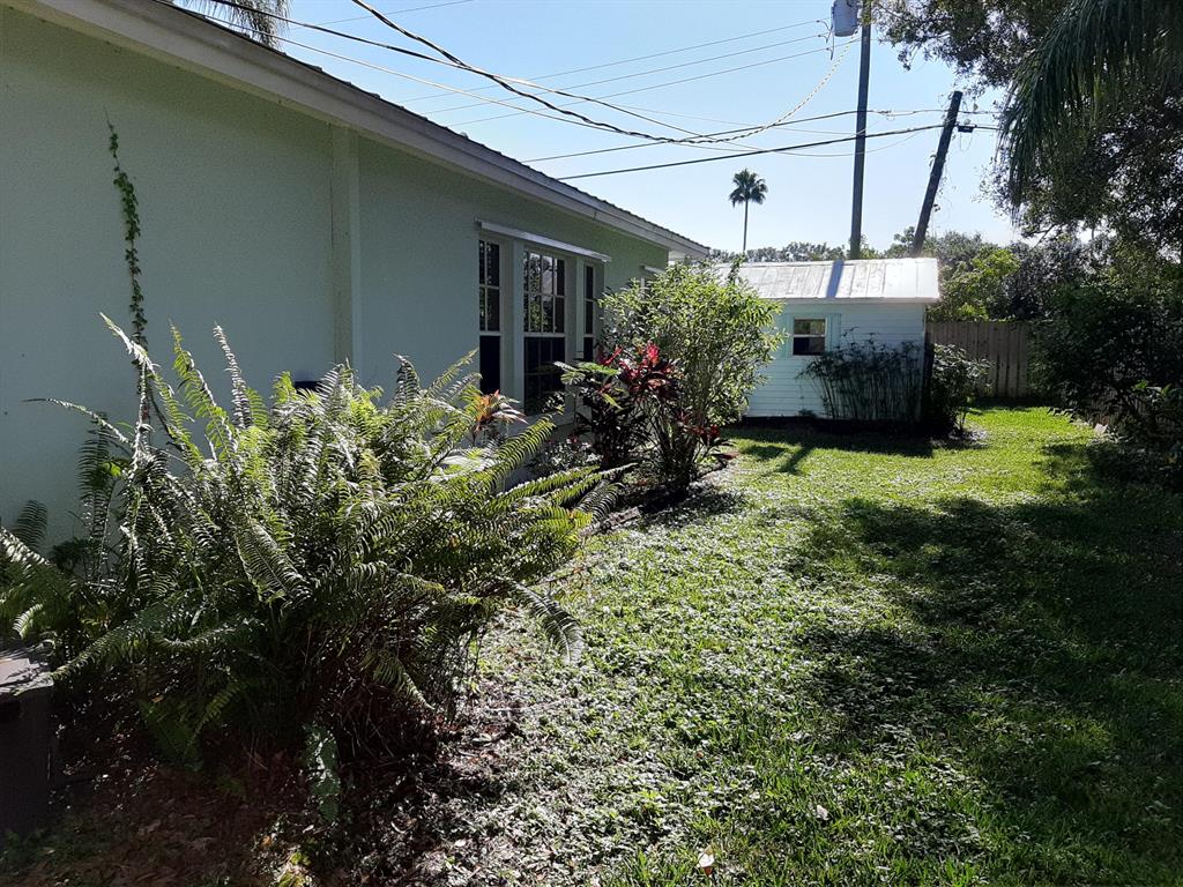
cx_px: 592
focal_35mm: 26
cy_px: 444
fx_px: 889
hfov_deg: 67.3
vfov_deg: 53.1
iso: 40
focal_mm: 3.93
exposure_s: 1/1992
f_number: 1.7
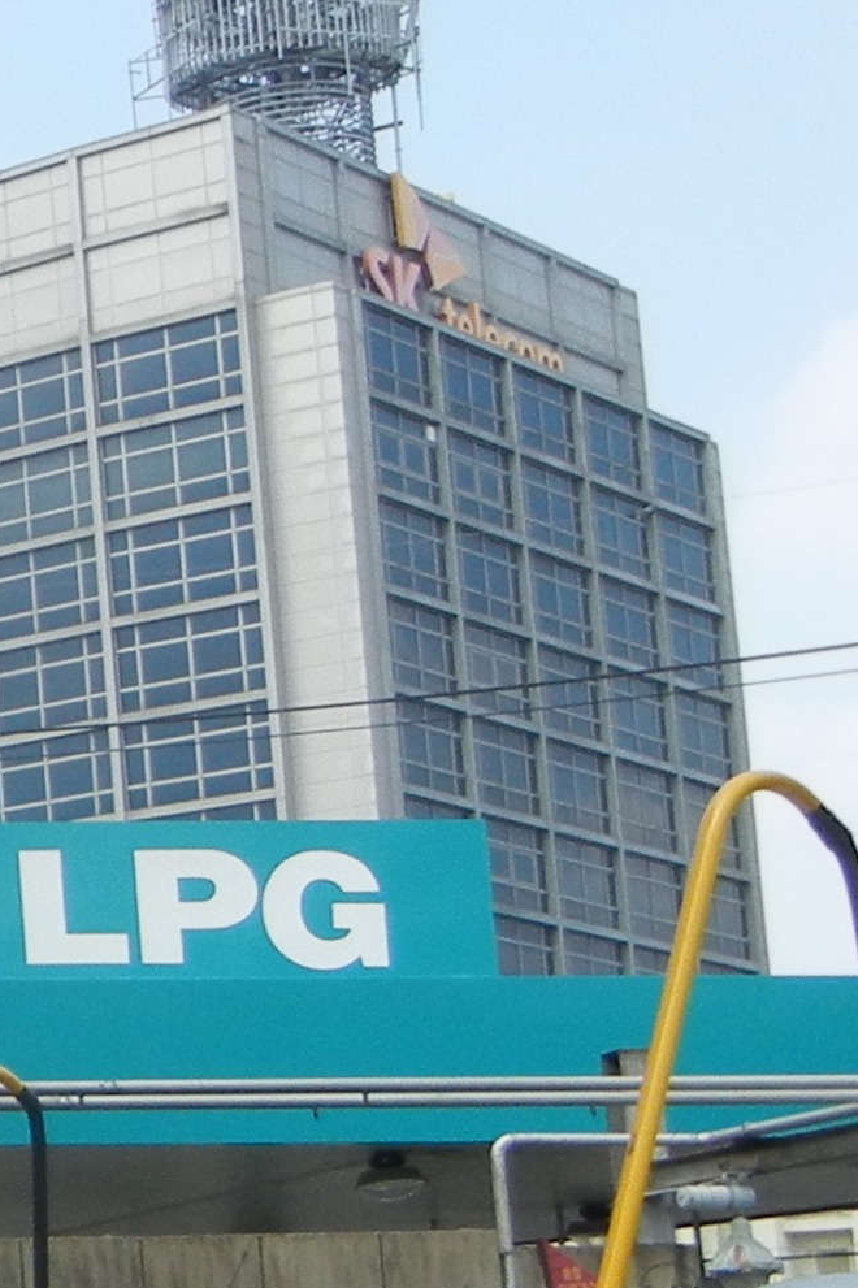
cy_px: 886
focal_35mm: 126
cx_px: -1617
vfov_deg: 16.2
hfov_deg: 9.0
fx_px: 4507
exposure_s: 1/874
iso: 160
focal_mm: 5.4
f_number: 3.5
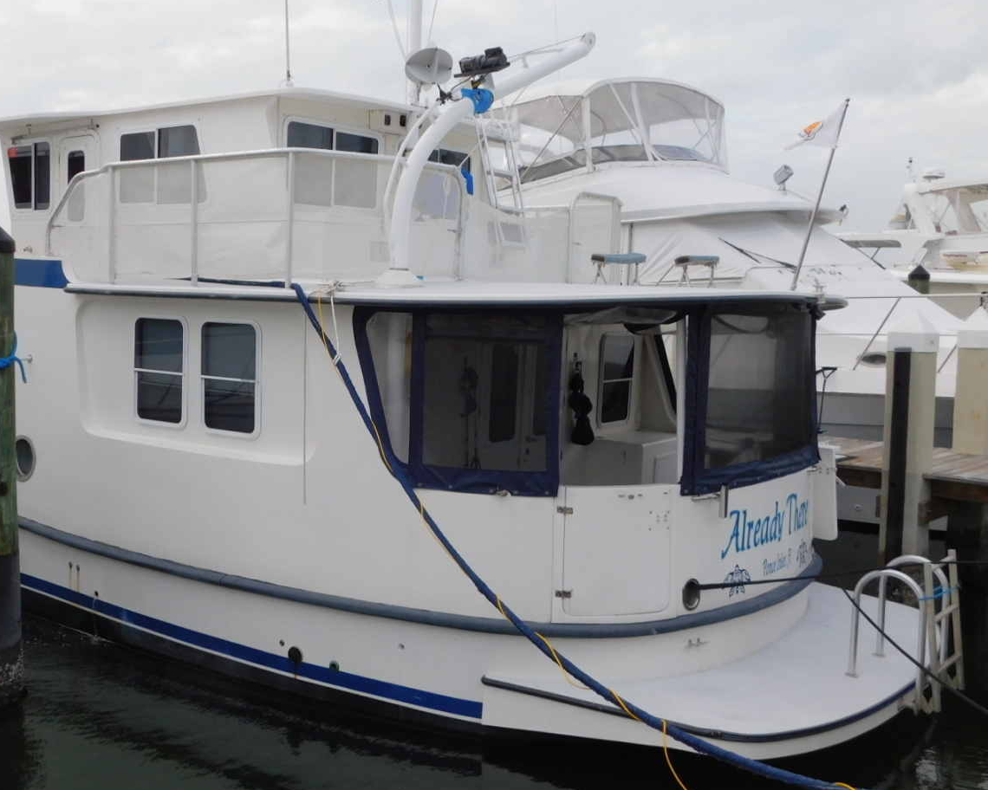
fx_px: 1082
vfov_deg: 40.1
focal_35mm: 37
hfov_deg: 48.7
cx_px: 378
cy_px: 368
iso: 125
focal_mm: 5.3
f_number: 3.2
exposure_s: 1/400
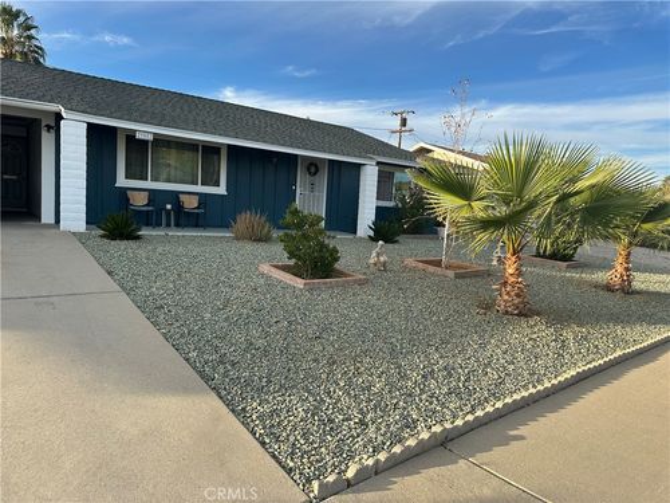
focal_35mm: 24
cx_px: 335
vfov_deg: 56.8
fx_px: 465
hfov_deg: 71.6
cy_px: 252
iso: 80
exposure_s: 1/1241
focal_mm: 6.86
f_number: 1.78
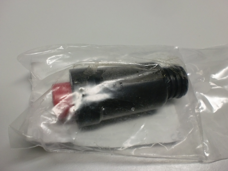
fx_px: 231
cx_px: 114
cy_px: 86
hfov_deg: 52.6
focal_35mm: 35
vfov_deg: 40.7
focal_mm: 6.3
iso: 200
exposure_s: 1/60
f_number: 3.1
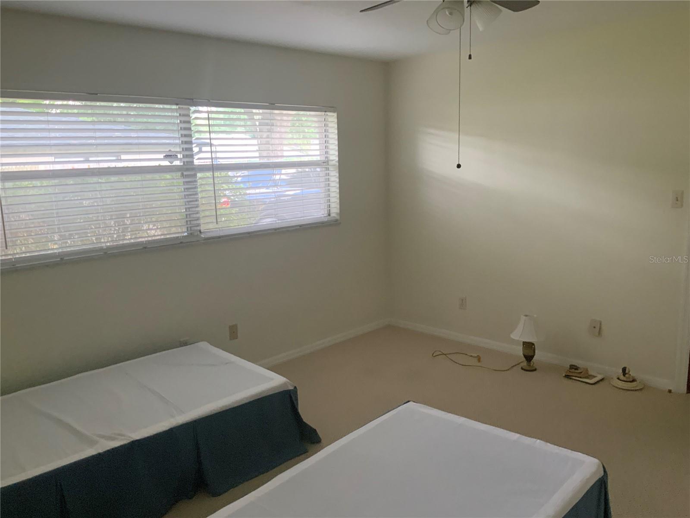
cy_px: 259
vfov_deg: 48.2
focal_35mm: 29
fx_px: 578
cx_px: 345
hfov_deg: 61.7
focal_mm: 3
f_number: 1.8
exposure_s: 1/60
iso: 160
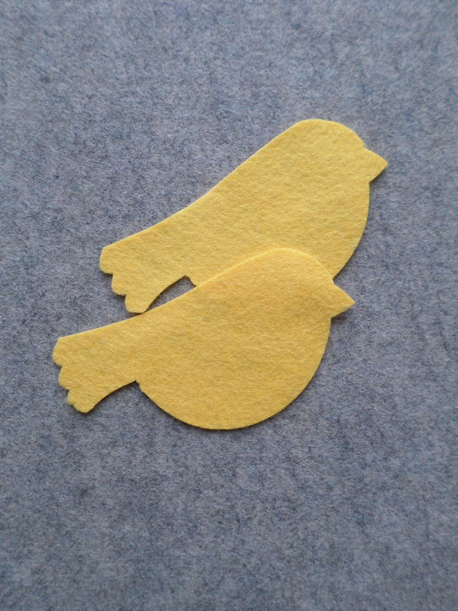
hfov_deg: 54.9
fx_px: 441
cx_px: 229
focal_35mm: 25
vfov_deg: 69.4
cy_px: 306
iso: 80
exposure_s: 1/45
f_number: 2.5
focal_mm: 4.5
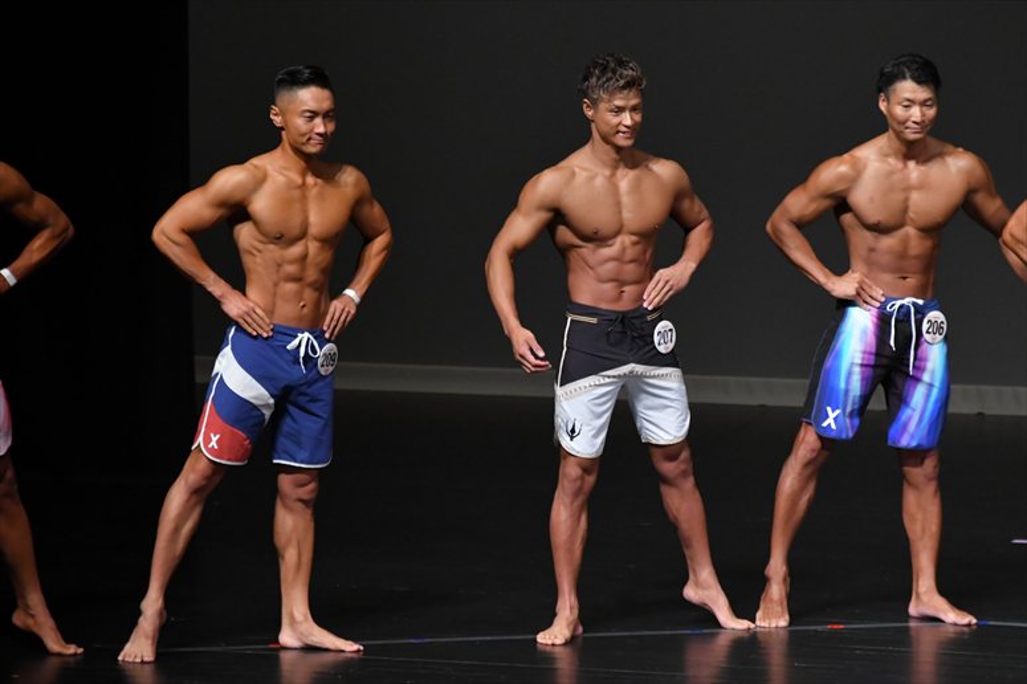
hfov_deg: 6.5
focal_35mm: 315
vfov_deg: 4.4
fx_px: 8982
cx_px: 514
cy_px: 342
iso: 4000
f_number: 5.6
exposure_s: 1/400
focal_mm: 210
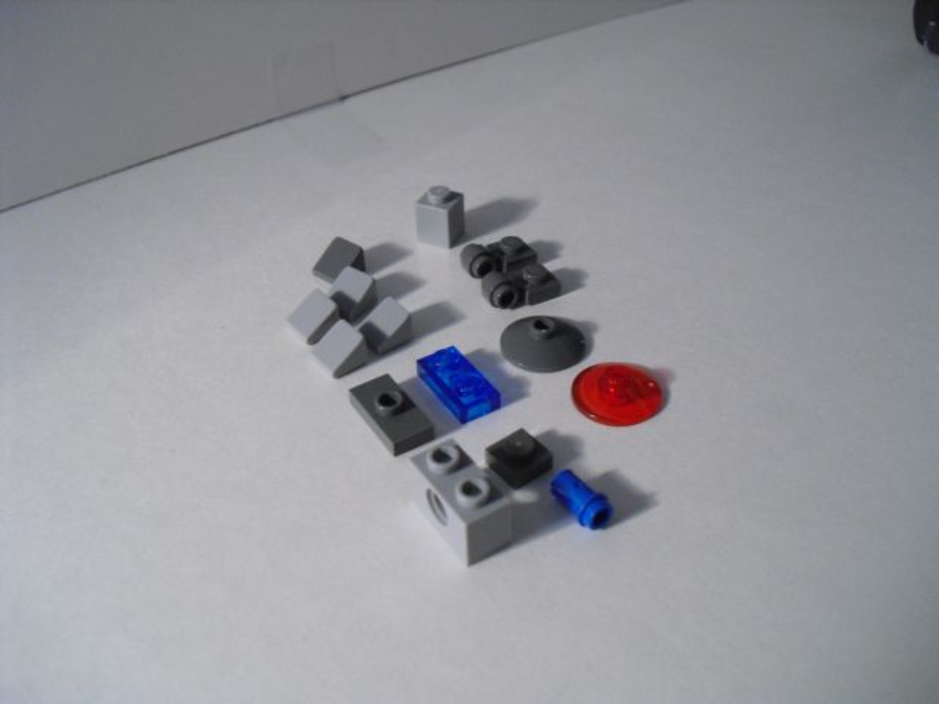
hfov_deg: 51.4
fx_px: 977
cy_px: 352
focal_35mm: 36
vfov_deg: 39.7
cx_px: 470
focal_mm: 6.3
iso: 400
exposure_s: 1/80
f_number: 3.1
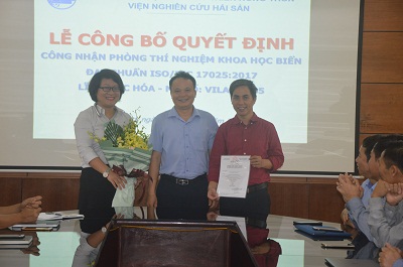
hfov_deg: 20.7
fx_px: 1106
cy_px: 134
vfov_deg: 13.8
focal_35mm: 99
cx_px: 202
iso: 900
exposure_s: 1/60
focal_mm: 66
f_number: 5.3
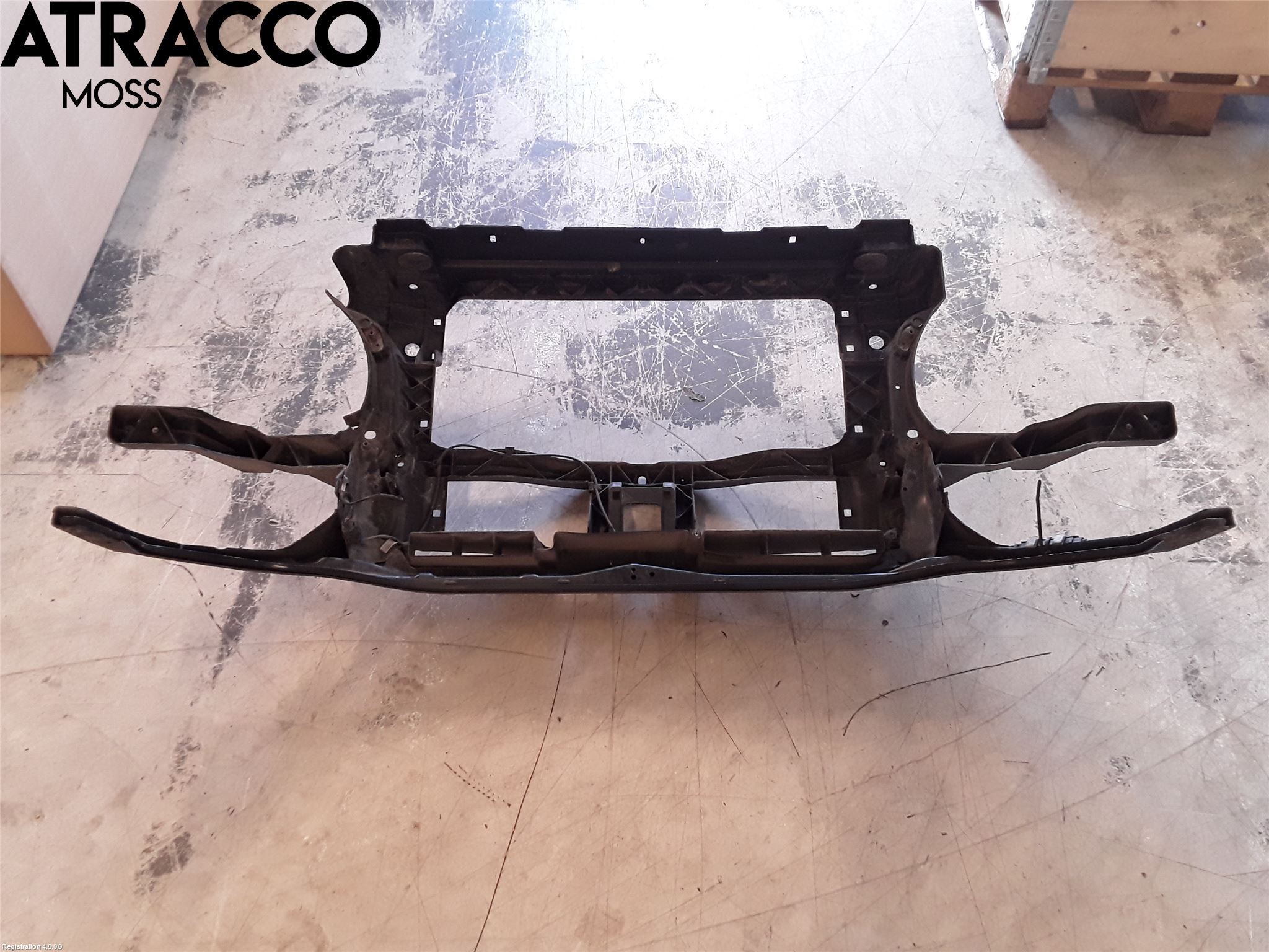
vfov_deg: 49.7
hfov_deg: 63.4
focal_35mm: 28
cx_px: 634
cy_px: 476
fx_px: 1026
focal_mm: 2.91
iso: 100
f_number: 1.9
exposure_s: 1/50
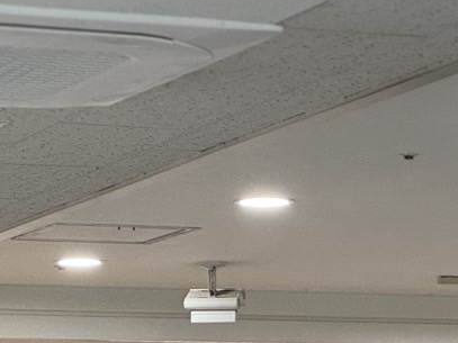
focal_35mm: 242
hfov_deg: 8.2
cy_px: 470
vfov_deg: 6.1
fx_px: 3201
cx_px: 378
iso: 320
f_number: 2.8
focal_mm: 9
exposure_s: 1/60
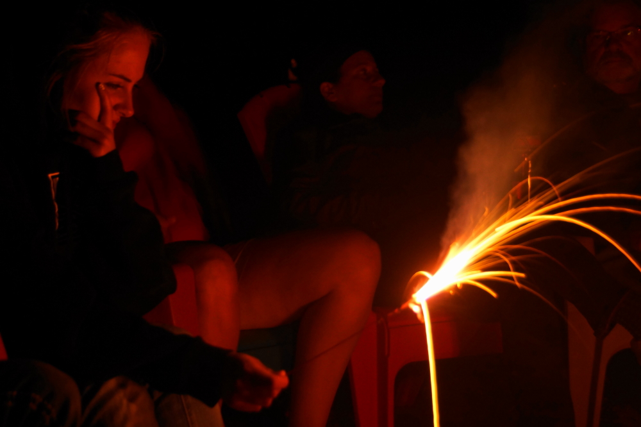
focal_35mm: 68
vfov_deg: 20.1
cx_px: 320
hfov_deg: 29.9
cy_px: 214
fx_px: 1201
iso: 400
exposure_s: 1/3
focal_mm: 45
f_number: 4.5
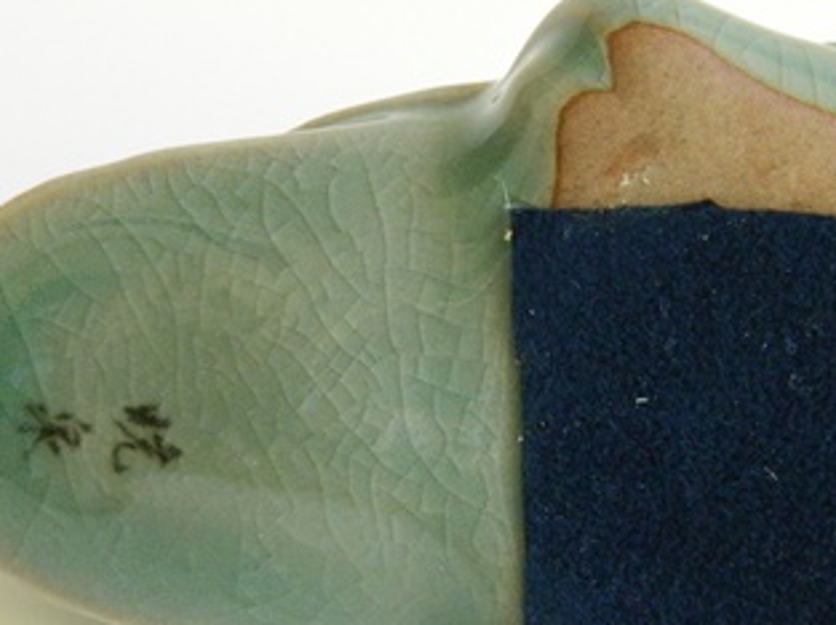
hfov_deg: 11.5
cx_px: 620
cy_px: 433
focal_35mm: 172
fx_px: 4149
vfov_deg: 8.6
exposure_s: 1/80
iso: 400
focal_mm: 15.1
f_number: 4.2
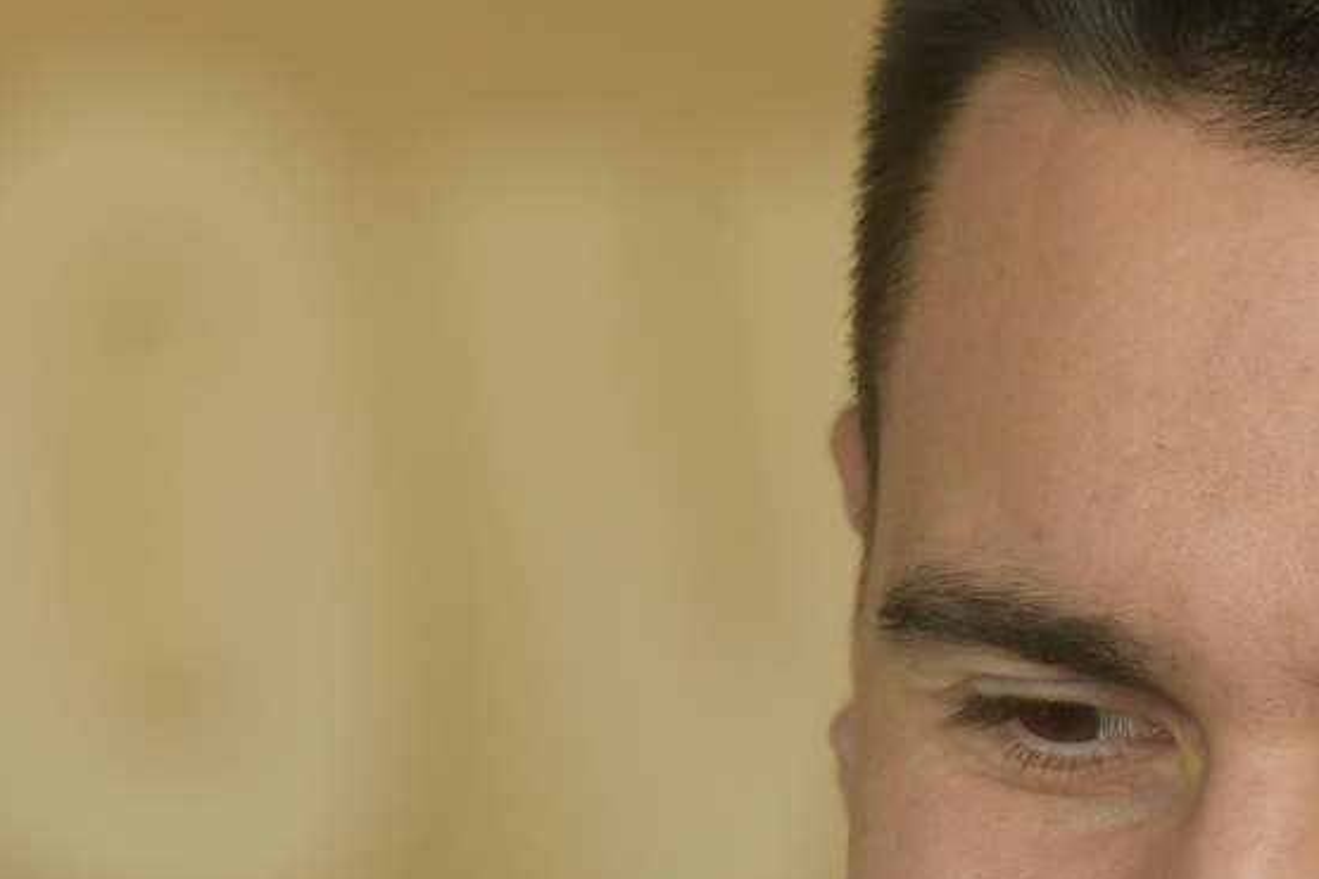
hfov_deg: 3.5
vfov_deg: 2.3
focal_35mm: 586
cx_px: 1062
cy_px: 1252
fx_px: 21469
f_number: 4.5
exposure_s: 1/320
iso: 1000
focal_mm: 130
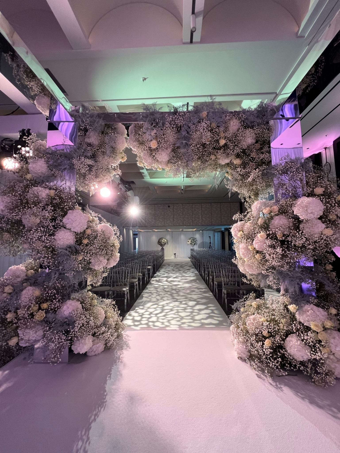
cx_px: 170
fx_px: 170
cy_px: 226
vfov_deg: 106.2
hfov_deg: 89.9
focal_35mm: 13
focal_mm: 1.57
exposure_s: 1/50
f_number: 1.8
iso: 125
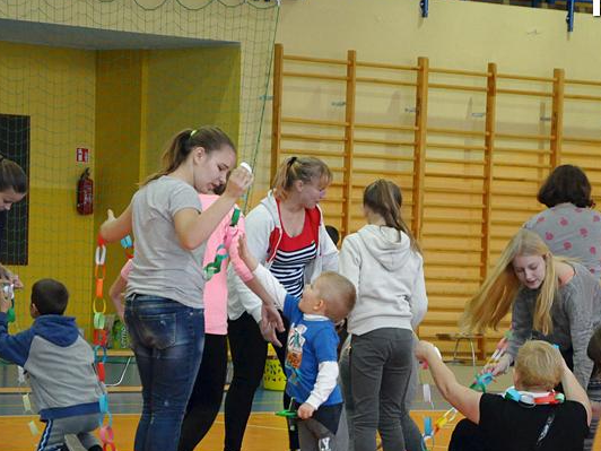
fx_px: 3000
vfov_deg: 8.6
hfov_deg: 11.4
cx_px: 366
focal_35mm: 173
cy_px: 288
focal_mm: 75
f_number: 5.6
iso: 3200
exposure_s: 1/100
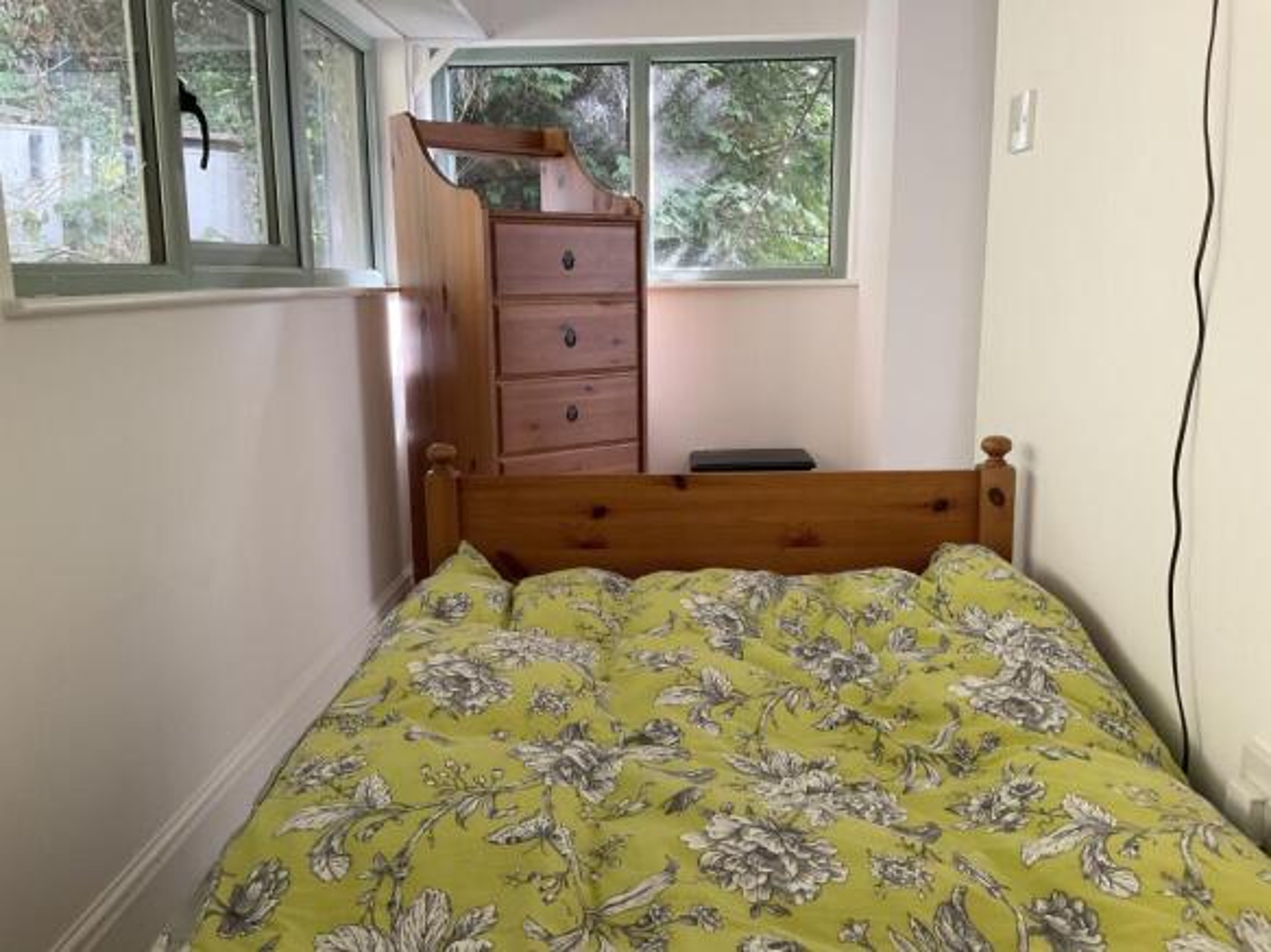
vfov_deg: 48.2
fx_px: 1065
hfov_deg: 61.7
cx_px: 636
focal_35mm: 29
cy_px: 476
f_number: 1.8
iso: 80
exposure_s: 1/60
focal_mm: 3
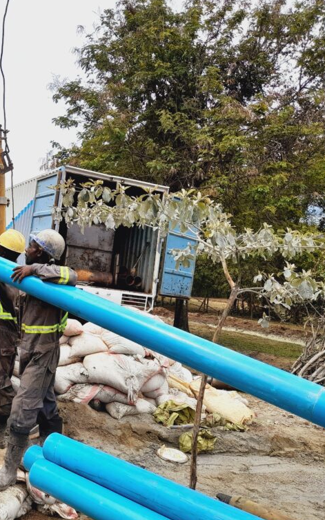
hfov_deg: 33.3
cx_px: 26
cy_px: 261
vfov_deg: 54.0
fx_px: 510
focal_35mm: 36
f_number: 2
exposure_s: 1/449
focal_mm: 4.6
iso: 20
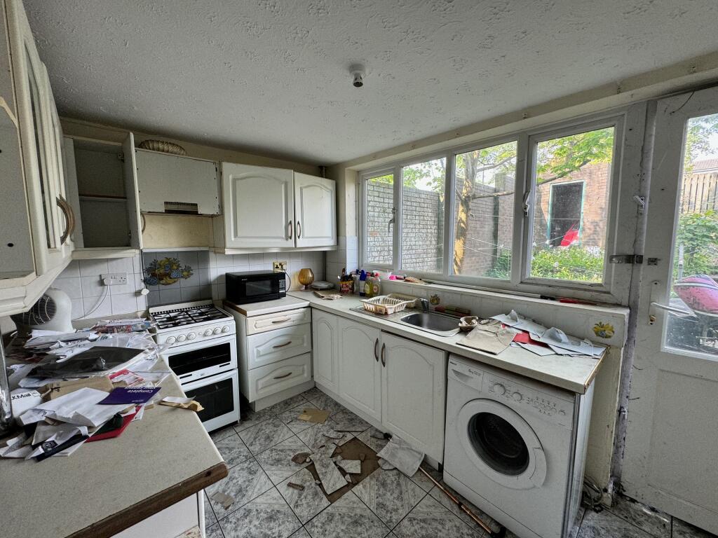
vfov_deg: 85.7
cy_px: 269
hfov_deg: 102.1
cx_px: 359
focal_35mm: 14
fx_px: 290
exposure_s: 1/99
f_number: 2.2
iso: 100
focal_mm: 2.22
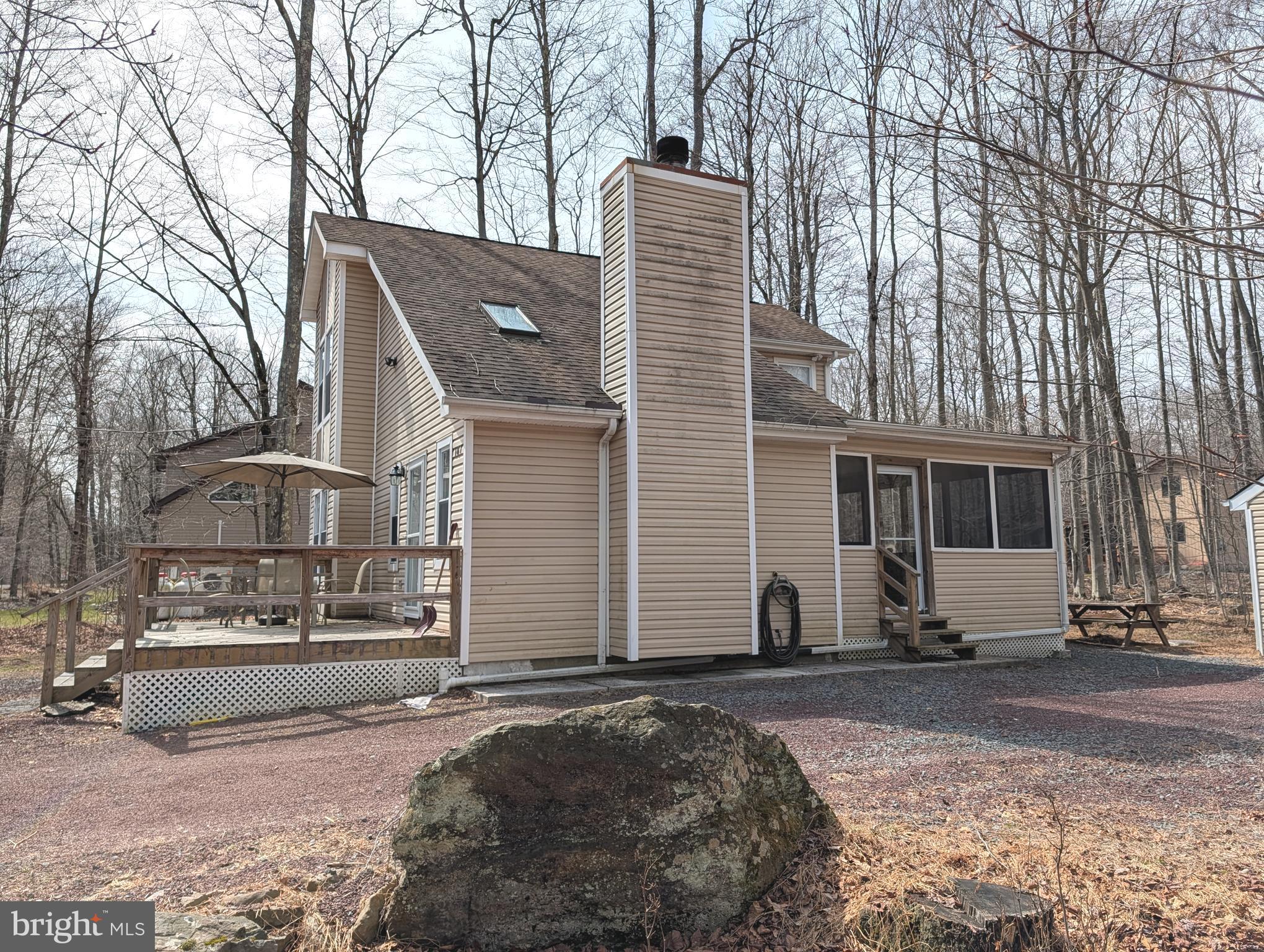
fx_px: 878
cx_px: 632
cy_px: 476
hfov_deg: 71.5
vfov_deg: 56.9
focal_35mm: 24
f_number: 1.68
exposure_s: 1/1361
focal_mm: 6.9
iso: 21
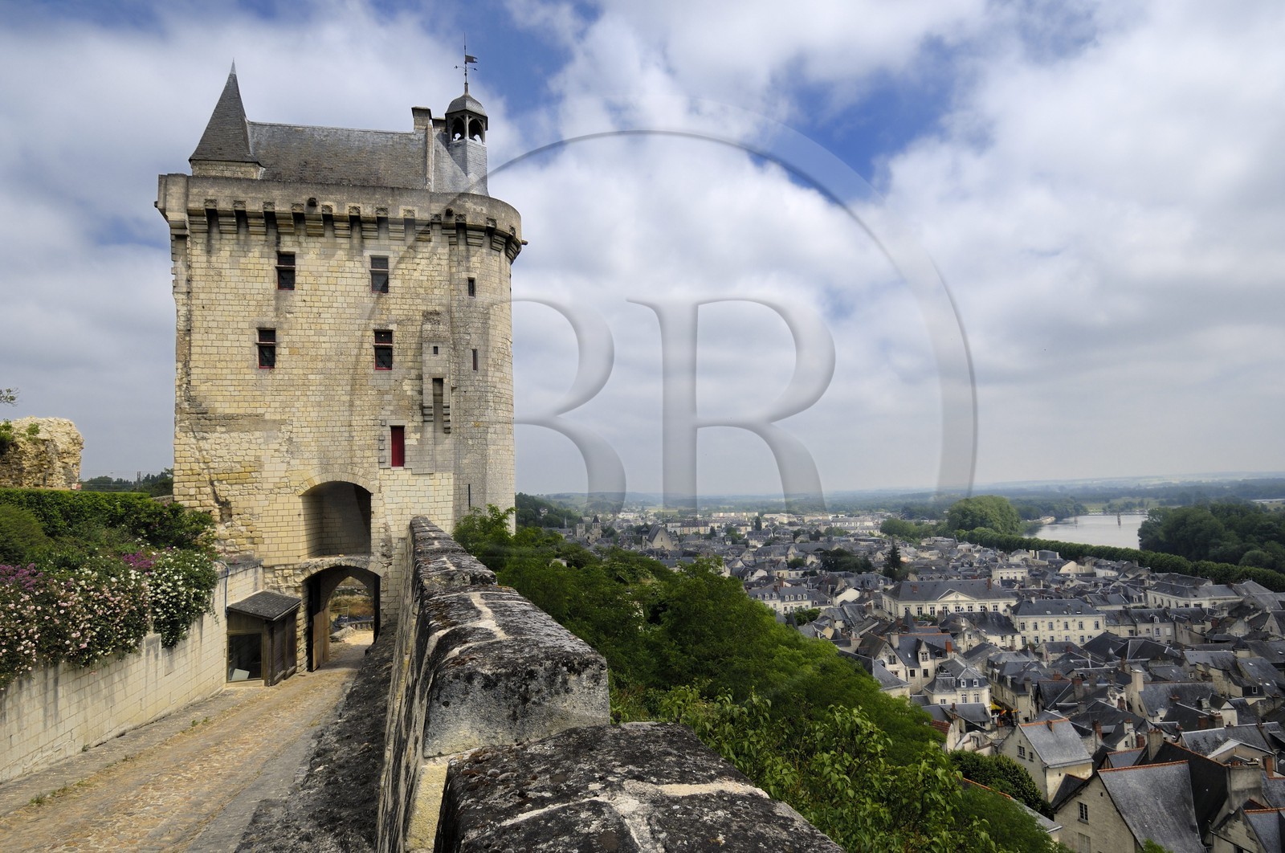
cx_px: 642
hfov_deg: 90.1
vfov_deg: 67.2
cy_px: 426
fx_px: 642
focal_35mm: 18
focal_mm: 12
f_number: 12
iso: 100
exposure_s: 1/160
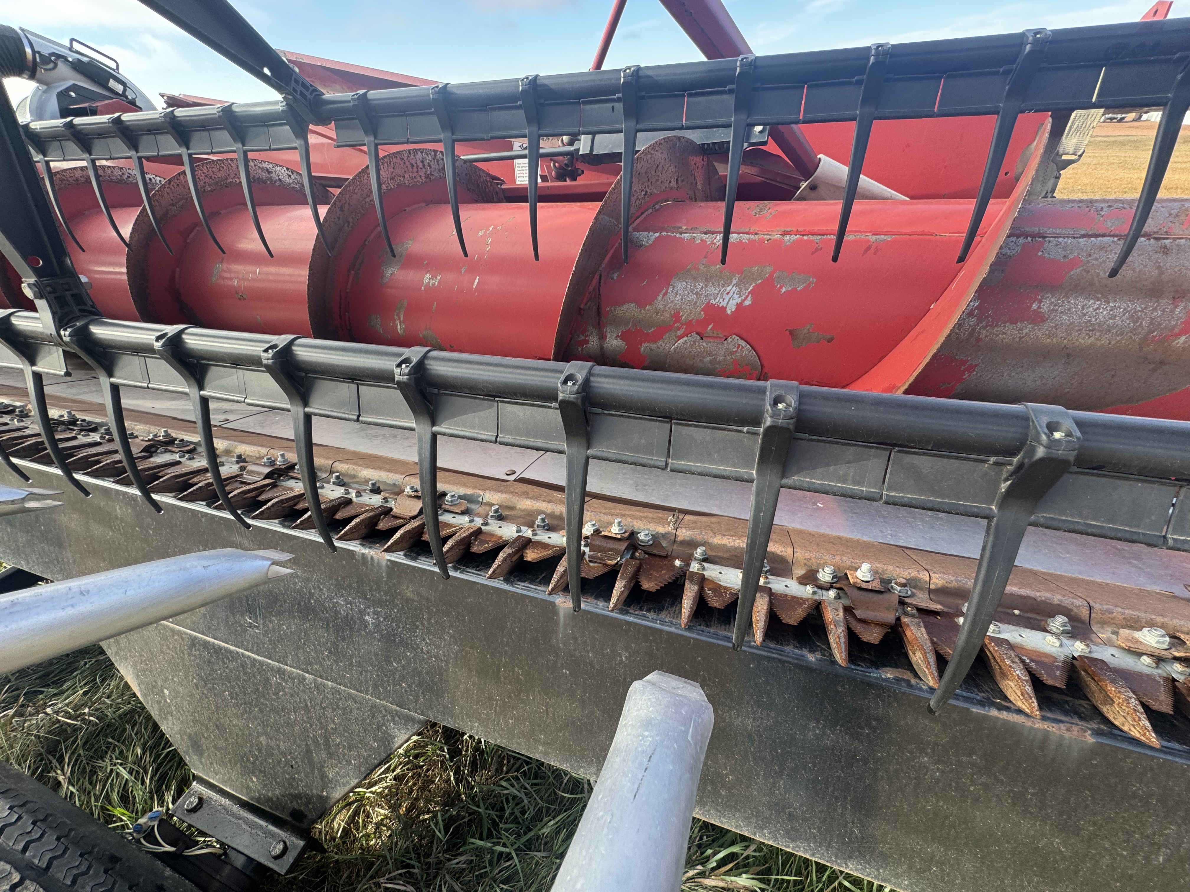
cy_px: 446
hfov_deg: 102.1
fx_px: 481
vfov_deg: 85.7
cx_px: 595
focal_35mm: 14
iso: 40
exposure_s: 1/115
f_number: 2.2
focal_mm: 2.22
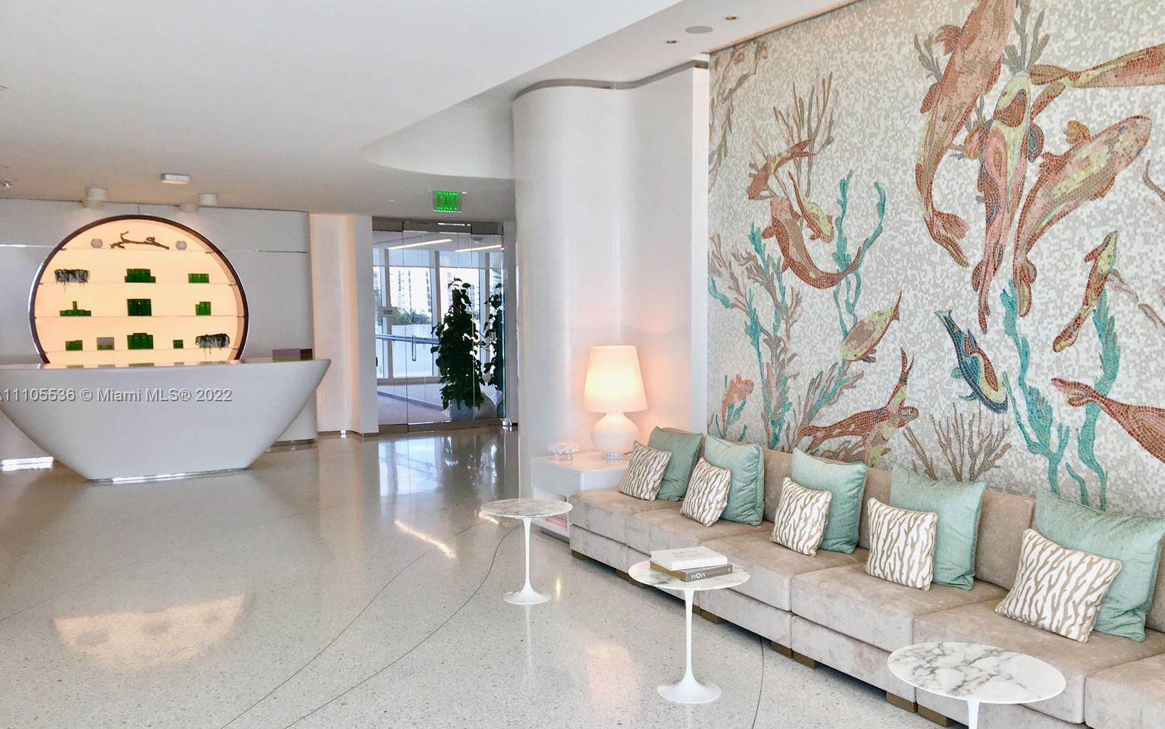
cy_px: 396
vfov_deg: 39.4
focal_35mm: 32
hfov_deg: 59.6
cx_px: 595
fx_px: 1016
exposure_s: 1/120
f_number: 2.2
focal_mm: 4.15
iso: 25
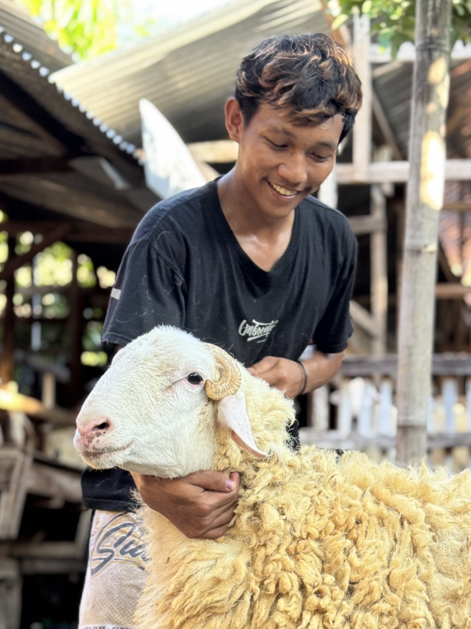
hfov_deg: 17.9
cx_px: 369
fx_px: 1488
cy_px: 514
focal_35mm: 82
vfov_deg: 23.4
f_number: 1.78
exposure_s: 1/69
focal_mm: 6.76
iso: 100
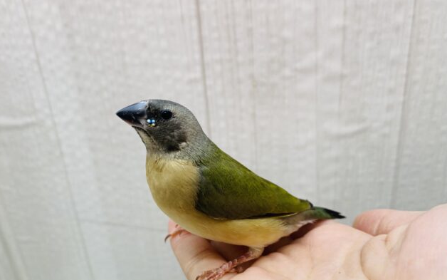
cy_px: 154
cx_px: 226
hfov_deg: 68.4
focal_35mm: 27
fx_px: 329
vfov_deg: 46.0
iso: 64
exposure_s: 1/100
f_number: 1.8
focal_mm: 4.25
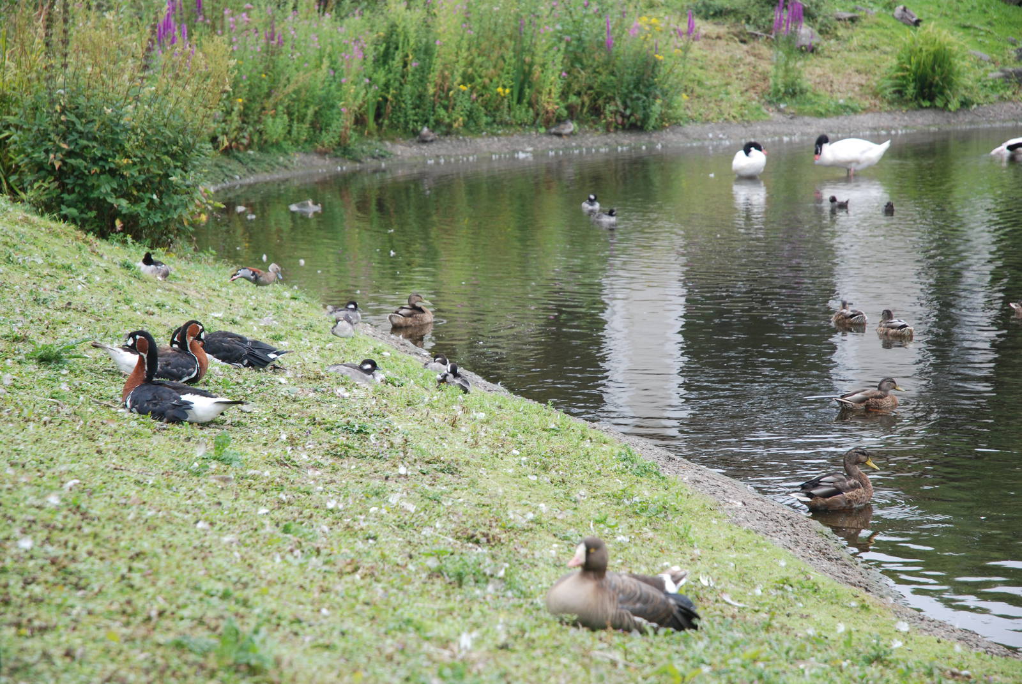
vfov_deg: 13.1
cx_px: 511
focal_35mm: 105
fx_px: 2984
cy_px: 342
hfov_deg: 19.4
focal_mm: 70
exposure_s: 1/160
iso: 200
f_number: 4.5
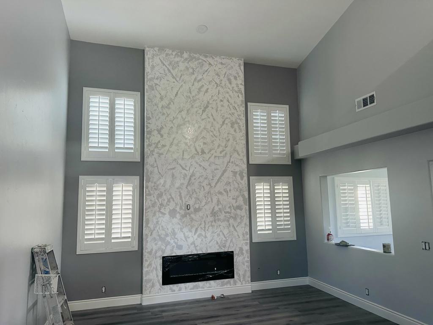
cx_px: 216
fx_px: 300
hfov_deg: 71.6
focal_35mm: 24
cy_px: 162
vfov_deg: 56.8
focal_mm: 6.86
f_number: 1.78
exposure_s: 1/60
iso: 400
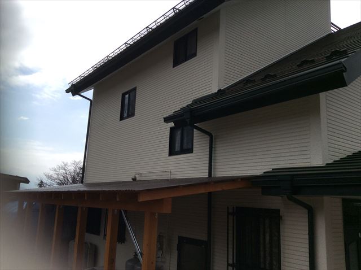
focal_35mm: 32
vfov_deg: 44.1
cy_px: 135
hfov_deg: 56.9
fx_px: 333
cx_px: 180
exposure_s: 1/2488
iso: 32
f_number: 2.4
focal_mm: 3.3
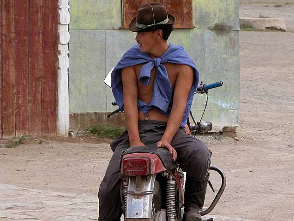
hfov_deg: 7.1
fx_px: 2382
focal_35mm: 280
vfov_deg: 5.3
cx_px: 147
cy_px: 110
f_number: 6.6
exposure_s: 1/500
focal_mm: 71.2
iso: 200
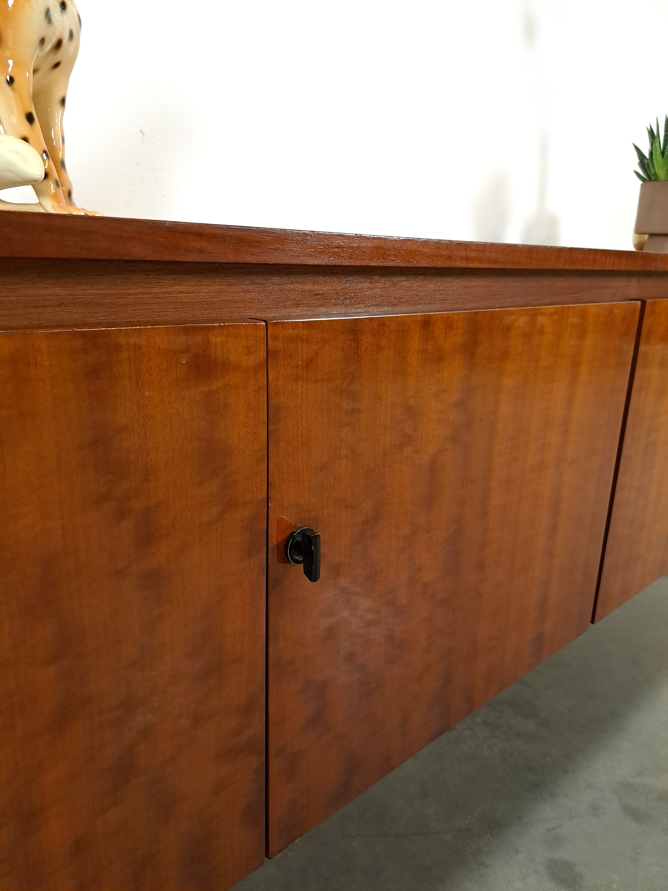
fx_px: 618
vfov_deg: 71.6
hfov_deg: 56.8
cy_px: 446
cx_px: 334
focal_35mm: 24
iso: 500
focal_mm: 5.23
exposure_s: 1/50
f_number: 1.8
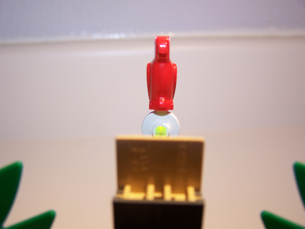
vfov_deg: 37.7
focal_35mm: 38
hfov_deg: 49.0
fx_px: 335
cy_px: 114
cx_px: 152
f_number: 2.8
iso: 80
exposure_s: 1/60
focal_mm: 6.3
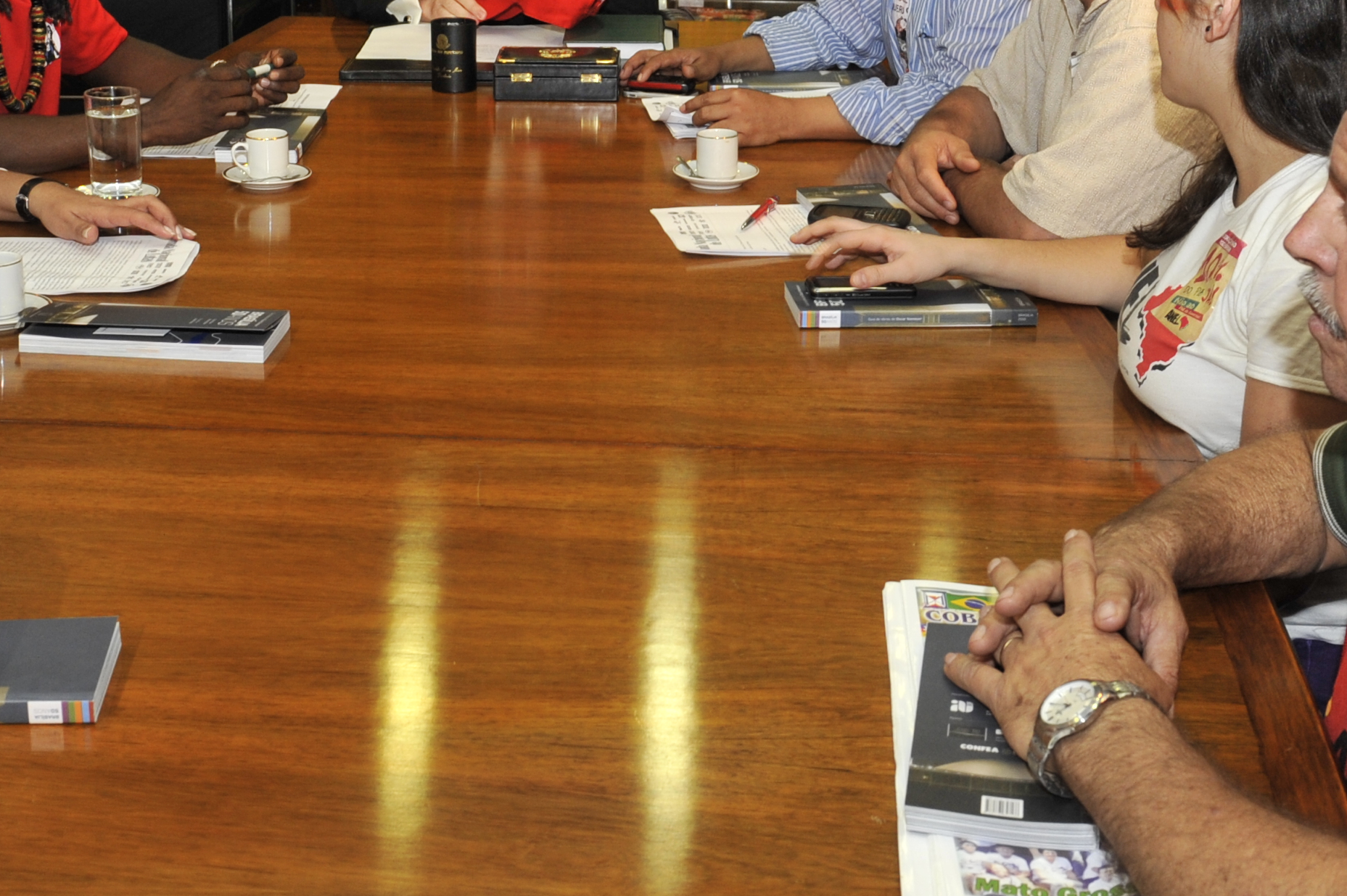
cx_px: 540
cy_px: 189
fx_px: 2057
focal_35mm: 55
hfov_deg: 36.1
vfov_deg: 24.2
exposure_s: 1/60
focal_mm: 24
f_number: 5.6
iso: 800
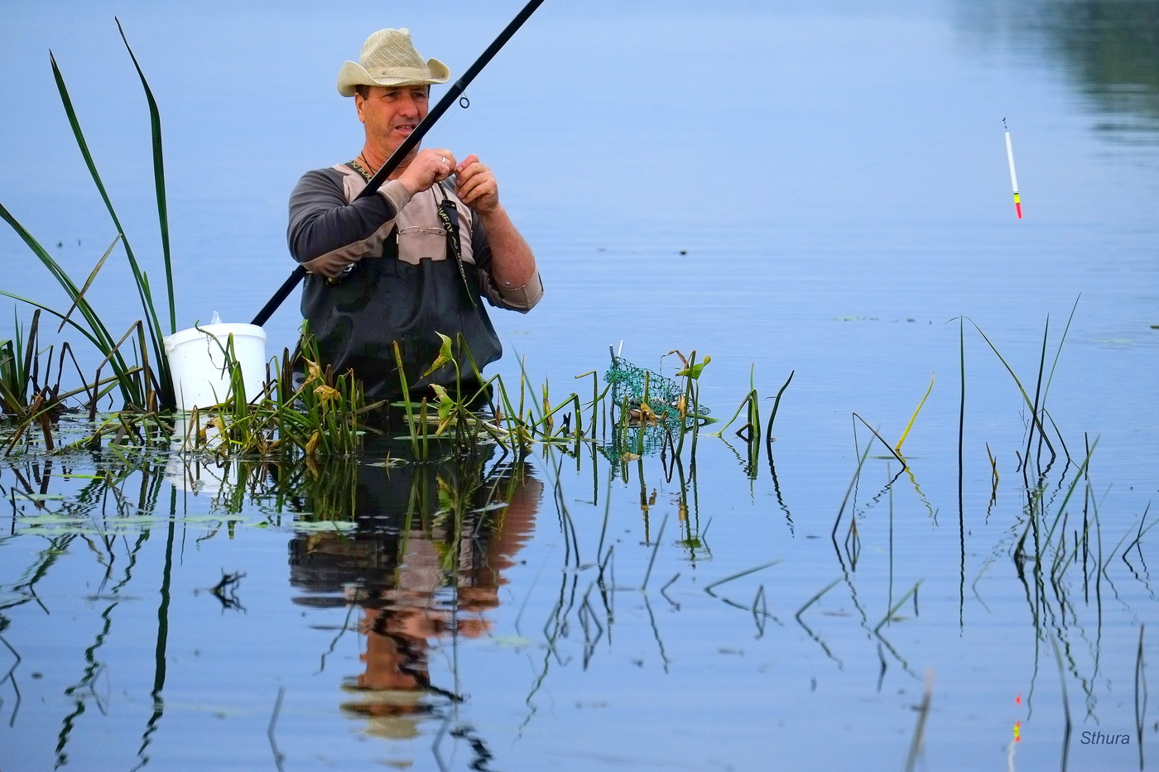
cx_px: 580
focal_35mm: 246
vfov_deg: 5.6
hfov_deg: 8.4
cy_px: 386
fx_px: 7918
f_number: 4.6
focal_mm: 164
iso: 320
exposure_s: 1/250
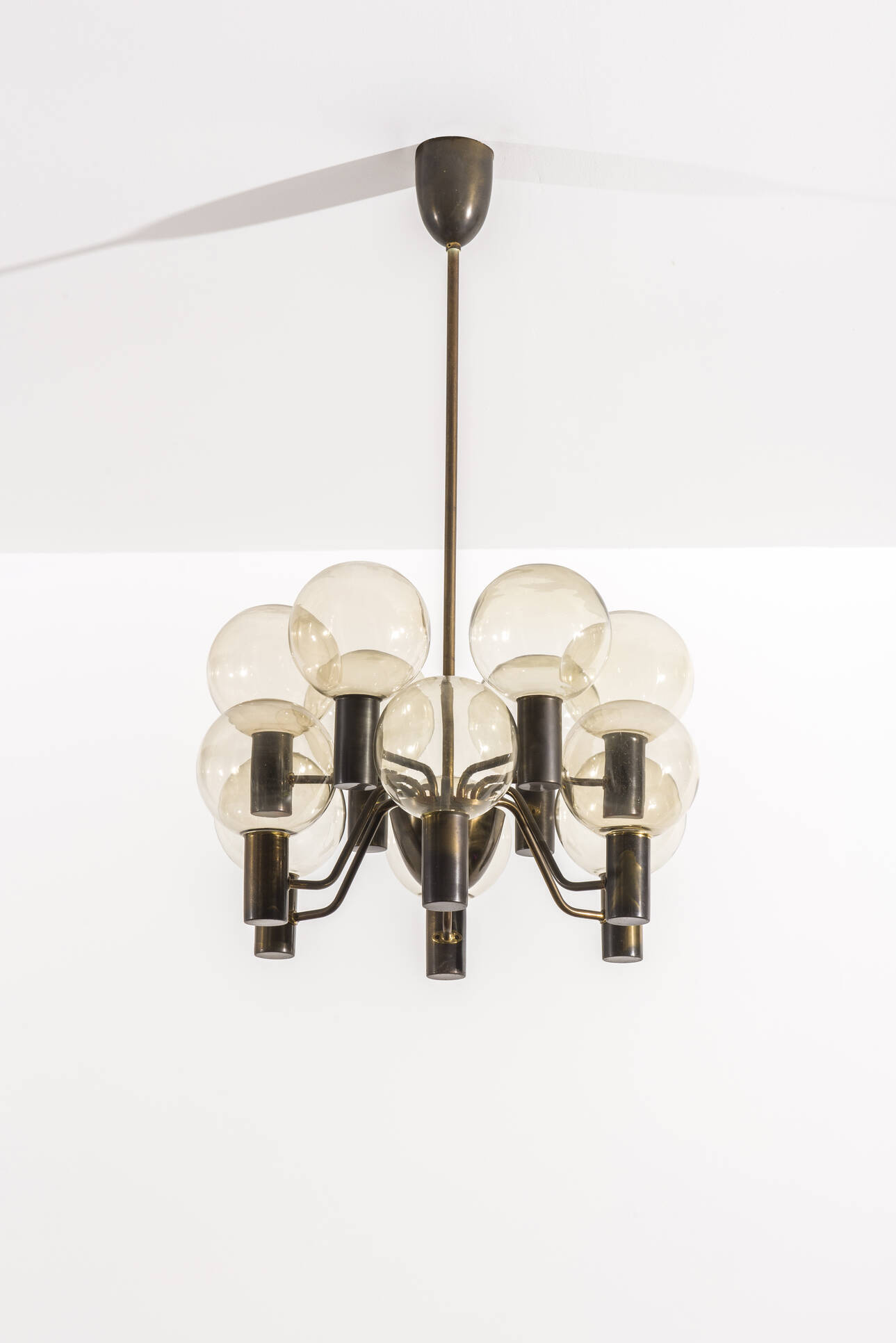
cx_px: 453
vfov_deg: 26.6
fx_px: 2836
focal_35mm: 76
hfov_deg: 18.0
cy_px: 635
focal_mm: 70
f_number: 14
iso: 100
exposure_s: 1/200
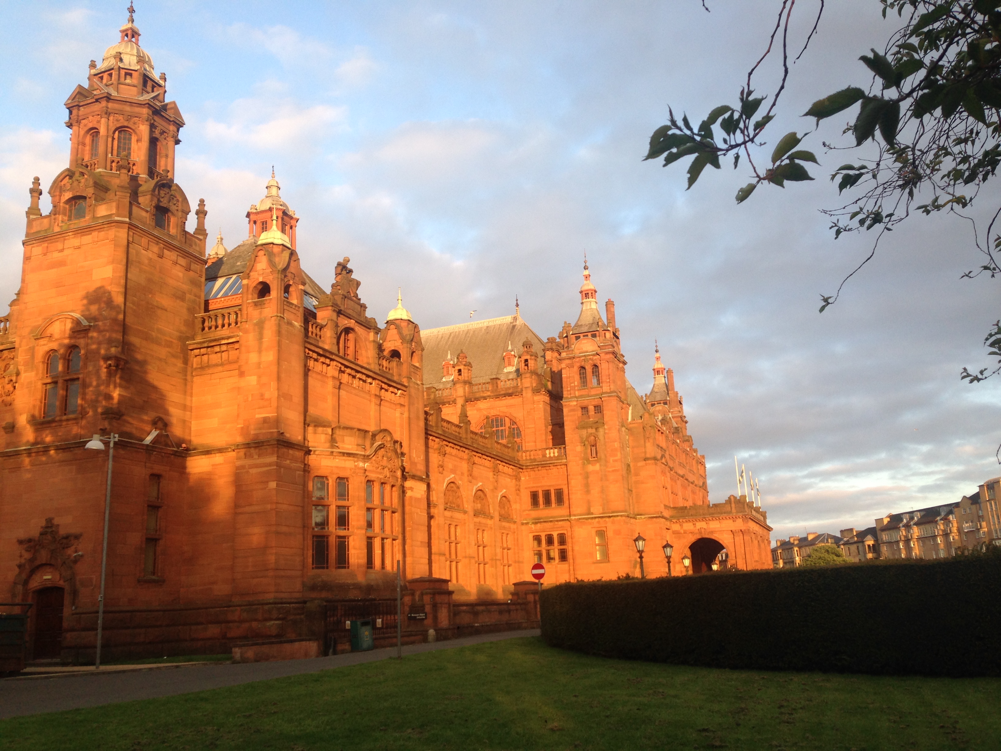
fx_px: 954
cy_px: 376
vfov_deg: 42.9
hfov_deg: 55.4
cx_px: 500
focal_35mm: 33
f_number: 2.4
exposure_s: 1/156
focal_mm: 4.12
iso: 50
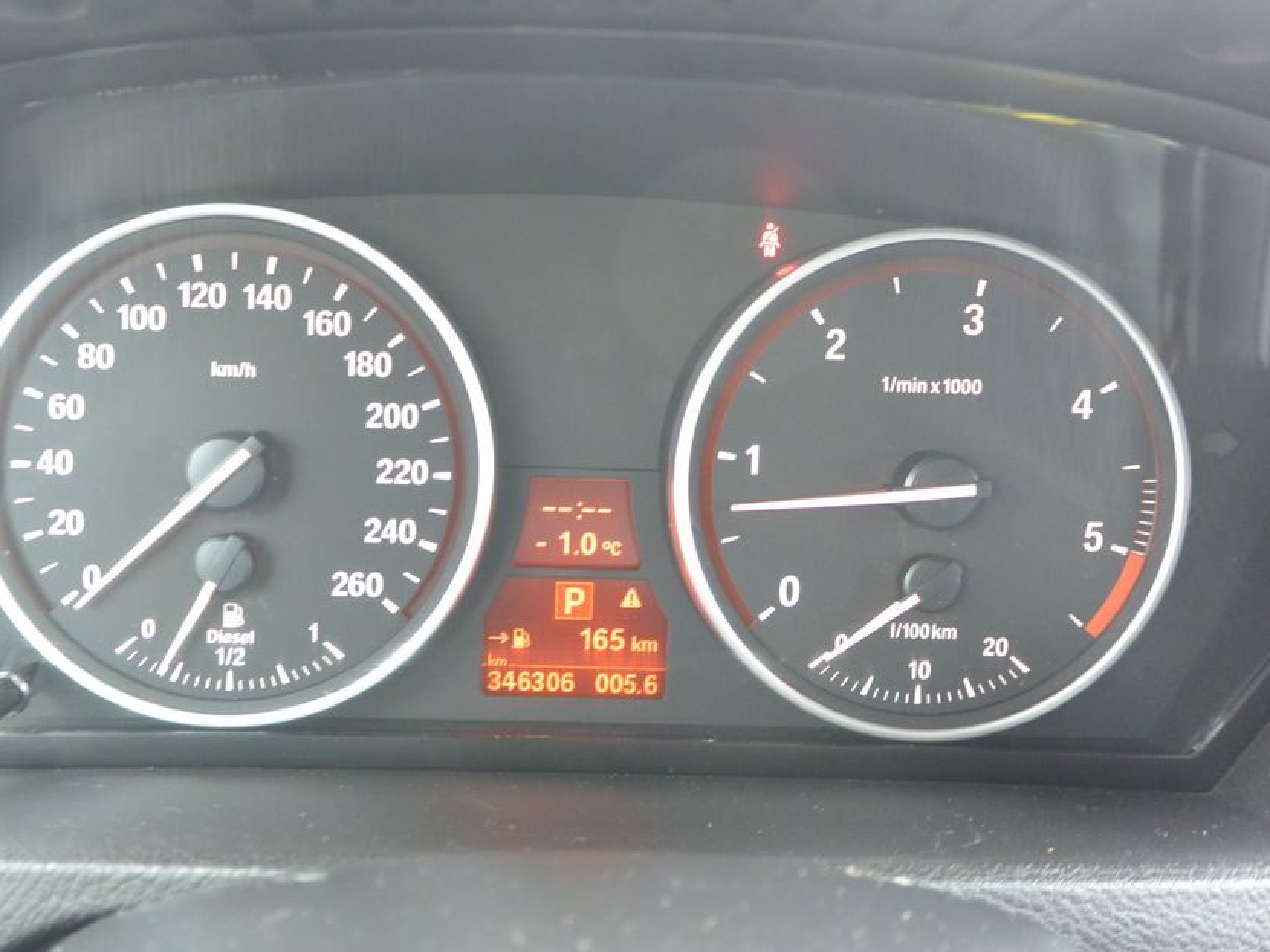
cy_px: 456
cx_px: 555
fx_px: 1174
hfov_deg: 56.6
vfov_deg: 44.1
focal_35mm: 32
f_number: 3.5
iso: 1000
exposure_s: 1/30
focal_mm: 10
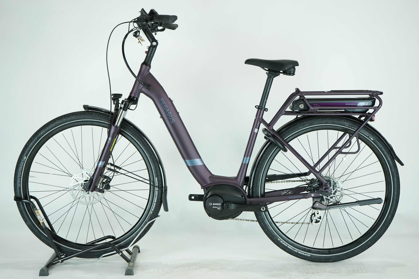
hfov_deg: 35.6
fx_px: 652
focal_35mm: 56
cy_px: 140
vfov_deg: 24.2
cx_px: 210
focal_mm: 56
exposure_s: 1/200
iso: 1600
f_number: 5.6
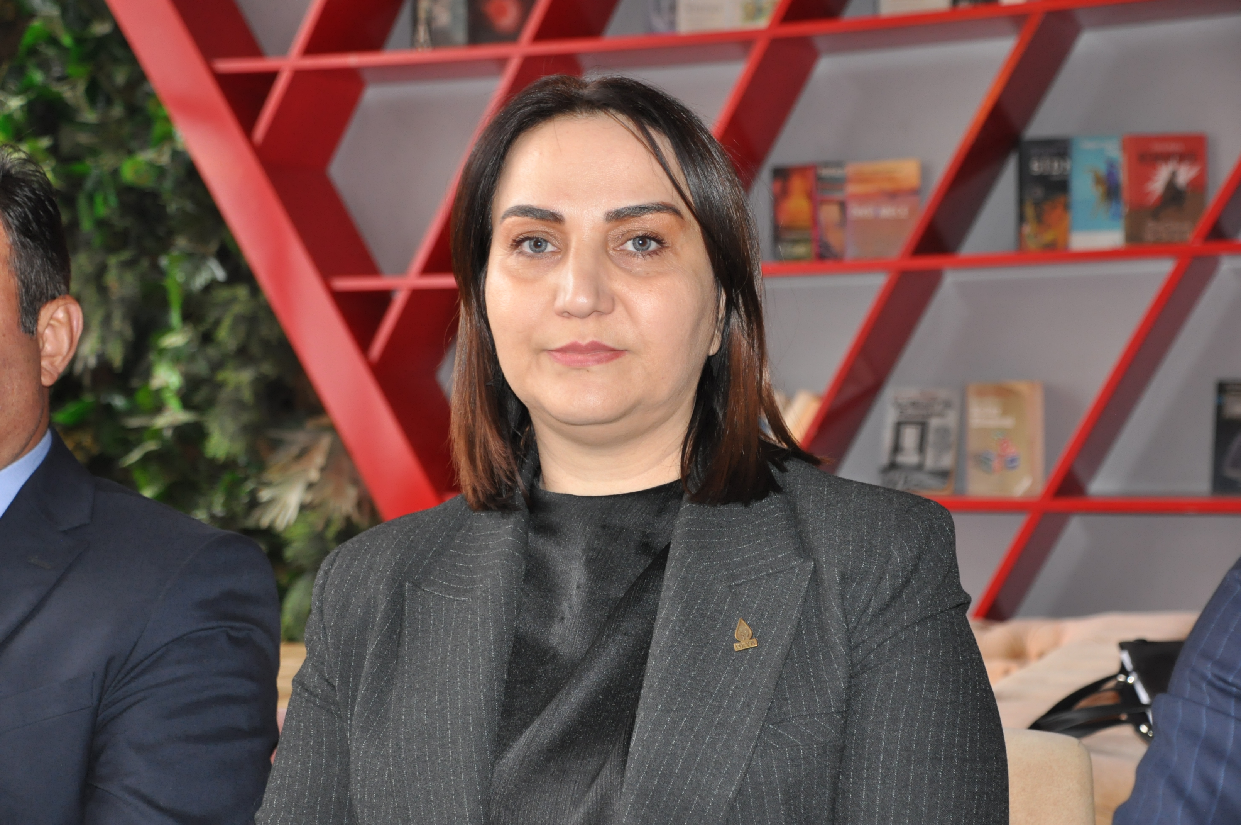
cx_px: 620
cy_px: 412
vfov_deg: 18.9
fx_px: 2479
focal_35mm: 72
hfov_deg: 28.1
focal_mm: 48
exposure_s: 1/60
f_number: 4.5
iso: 800
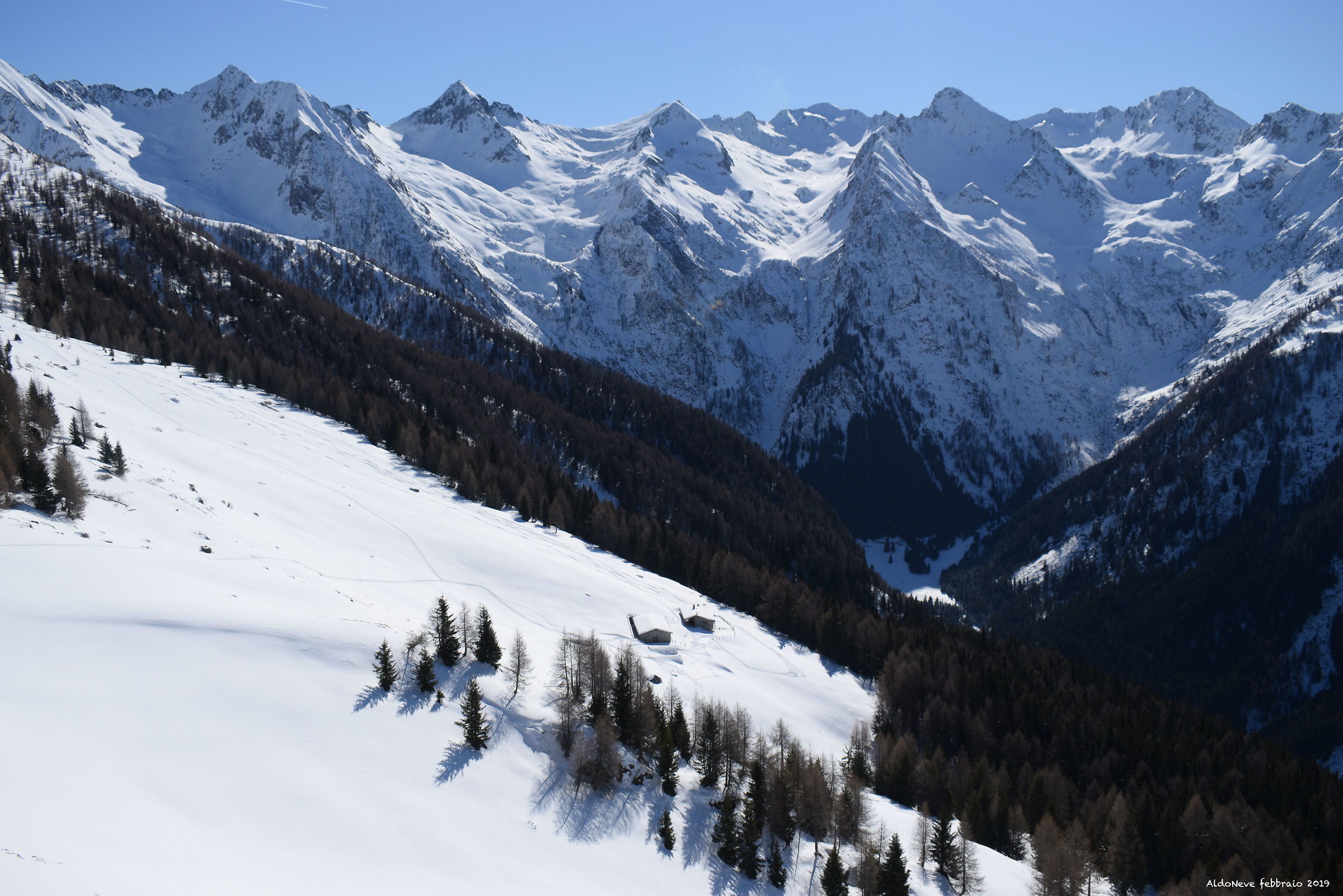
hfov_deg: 55.1
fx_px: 1287
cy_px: 448
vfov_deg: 38.4
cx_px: 672
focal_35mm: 34
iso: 100
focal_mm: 23
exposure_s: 1/1000
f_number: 6.3
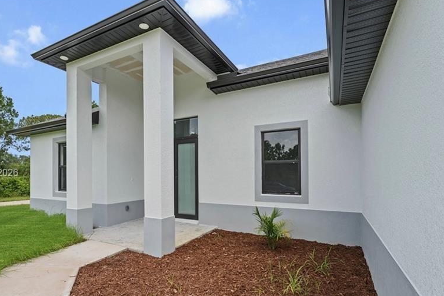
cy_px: 174
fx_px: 234
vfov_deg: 64.1
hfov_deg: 86.5
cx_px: 195
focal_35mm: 19
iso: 100
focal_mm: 14
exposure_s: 1/30
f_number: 10
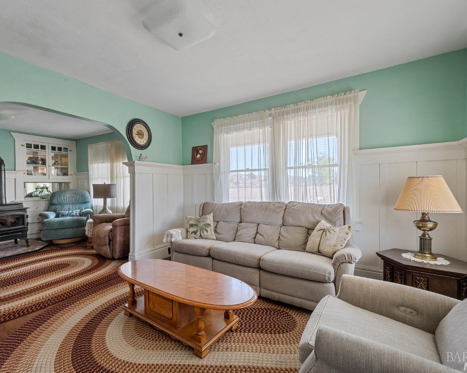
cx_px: 214
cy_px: 186
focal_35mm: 17
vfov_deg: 76.9
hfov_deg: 89.5
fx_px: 235
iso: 100
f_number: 8
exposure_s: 1/2.5
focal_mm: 15
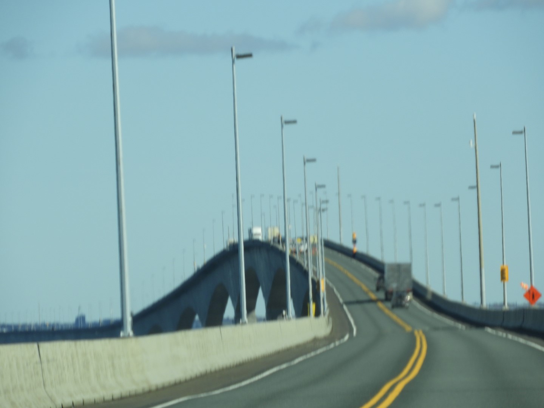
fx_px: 7072
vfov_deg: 3.3
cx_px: 272
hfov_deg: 4.4
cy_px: 204
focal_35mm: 450
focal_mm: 80.6
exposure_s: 1/500
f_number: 5.6
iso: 100
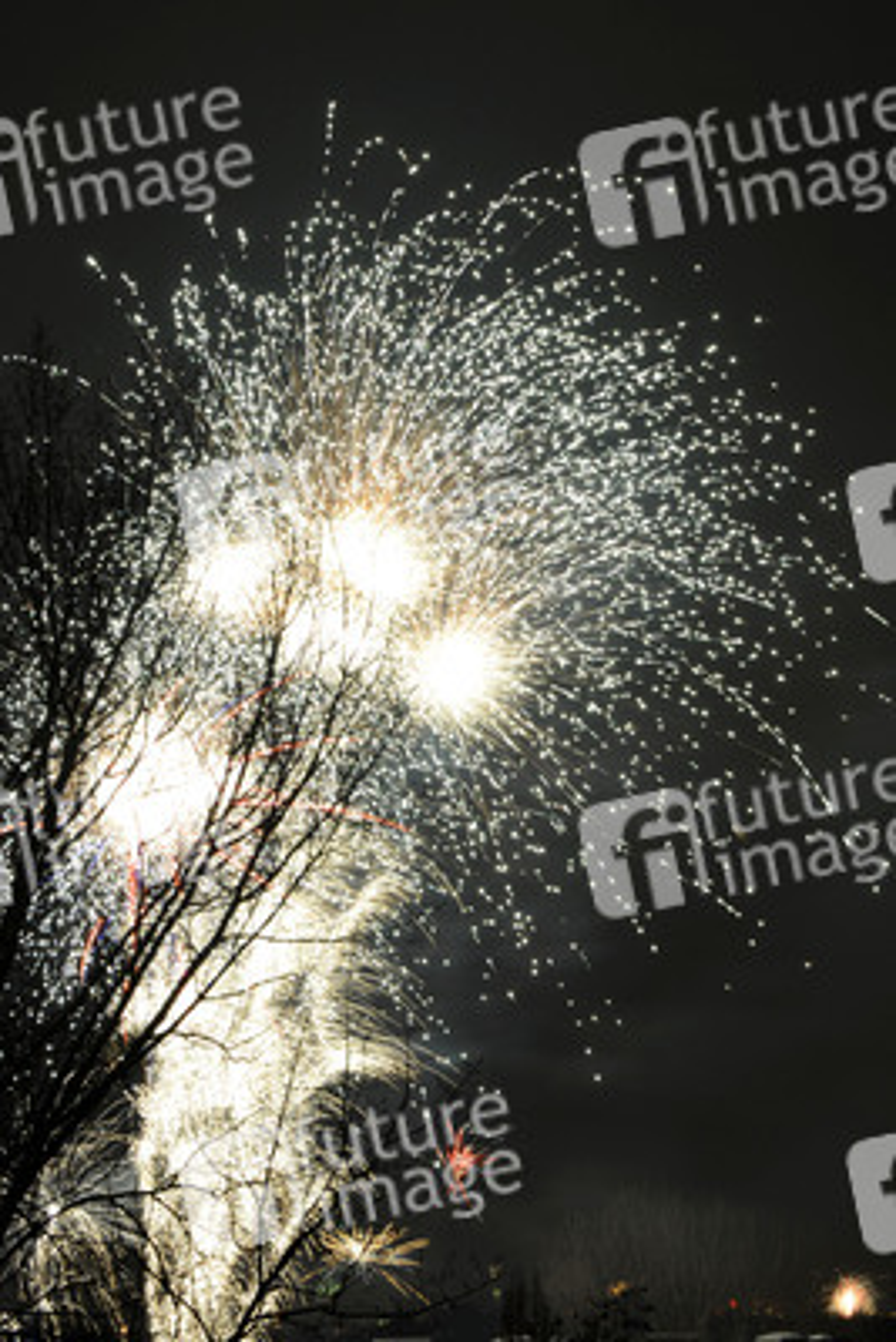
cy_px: 671
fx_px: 2051
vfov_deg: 36.2
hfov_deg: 24.6
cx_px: 448
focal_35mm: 55
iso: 400
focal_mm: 55
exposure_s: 10
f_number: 13
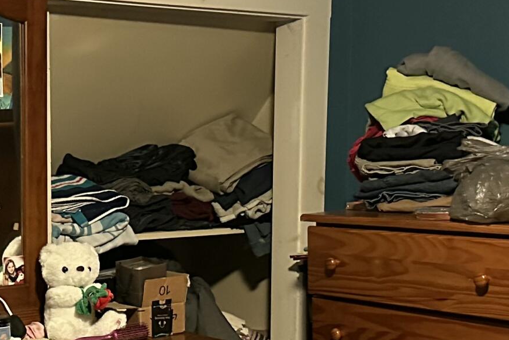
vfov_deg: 15.7
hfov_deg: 23.3
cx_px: 108
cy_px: 324
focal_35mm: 86
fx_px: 1216
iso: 1250
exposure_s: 1/30
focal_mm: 6.86
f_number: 1.78
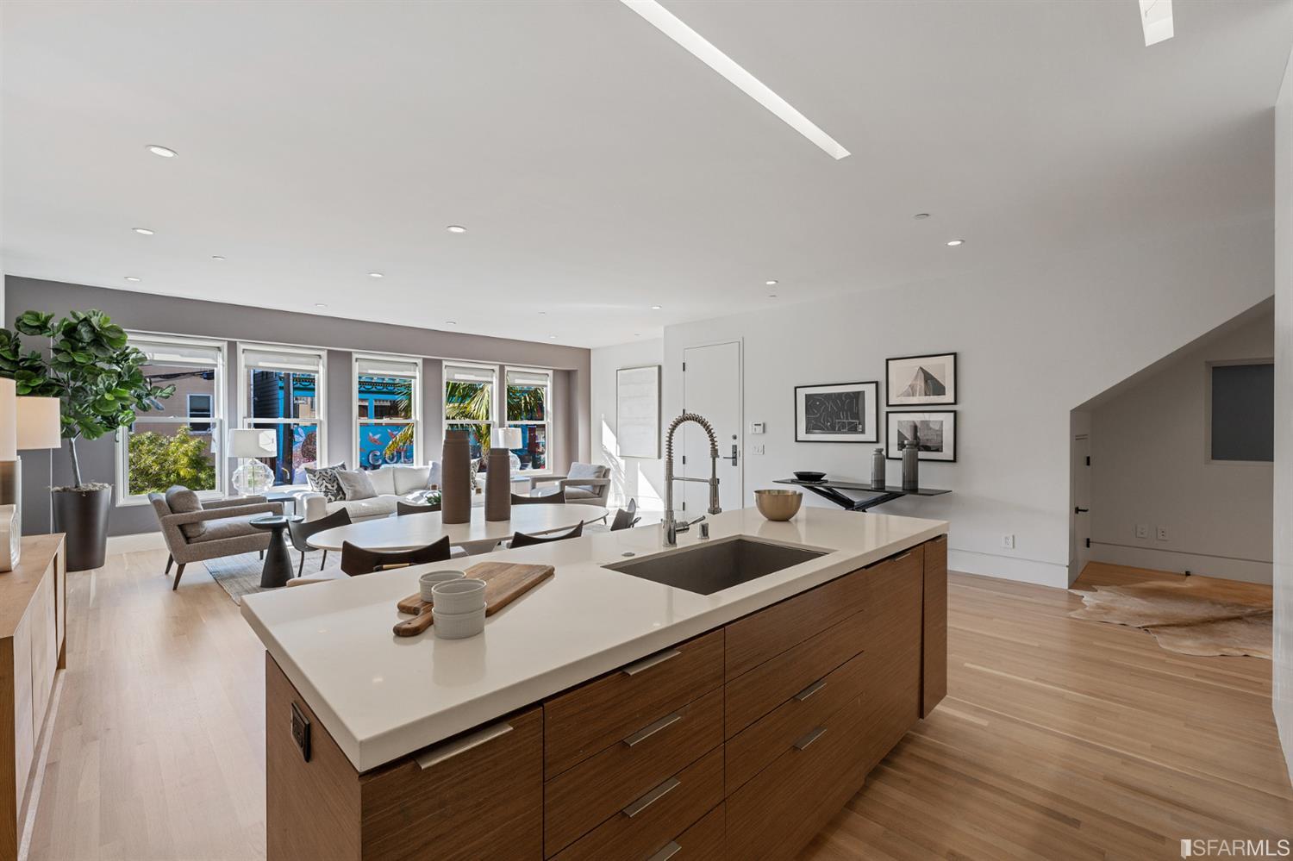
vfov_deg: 76.5
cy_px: 430
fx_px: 546
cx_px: 646
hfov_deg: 99.7
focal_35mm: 15
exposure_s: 1/6
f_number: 11
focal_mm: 15.2
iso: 100
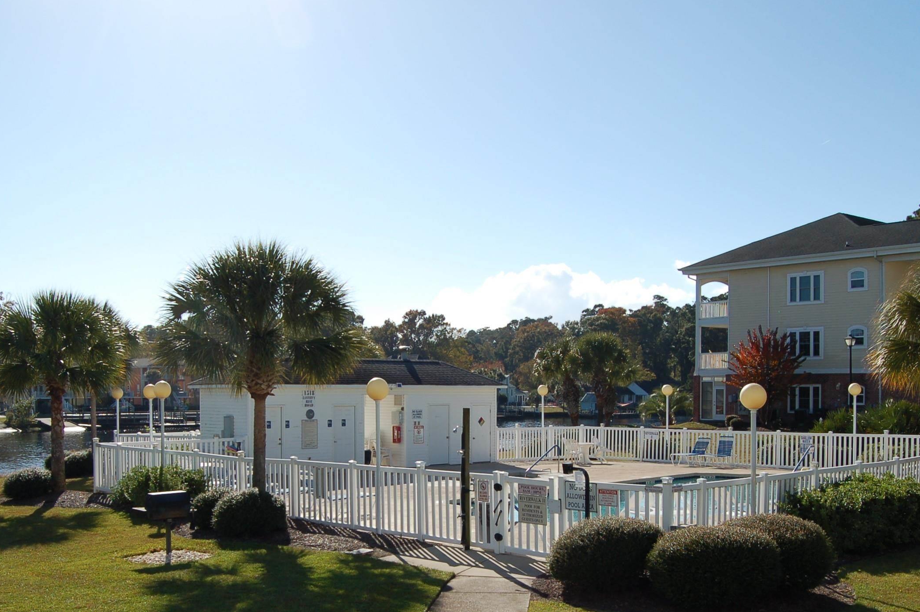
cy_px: 401
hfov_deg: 23.7
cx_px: 446
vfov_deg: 15.8
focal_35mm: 86
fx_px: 2196
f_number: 11
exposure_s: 1/500
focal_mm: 40
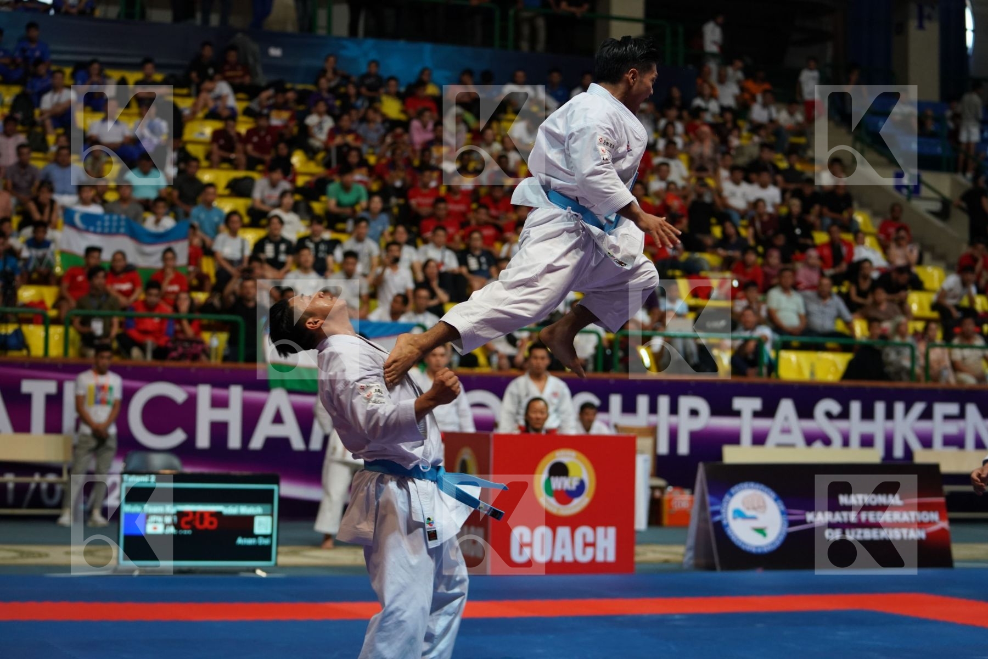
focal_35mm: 78
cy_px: 330
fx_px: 2140
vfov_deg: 17.5
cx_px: 494
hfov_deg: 26.0
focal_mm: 78
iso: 2000
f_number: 2.8
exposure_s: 1/500
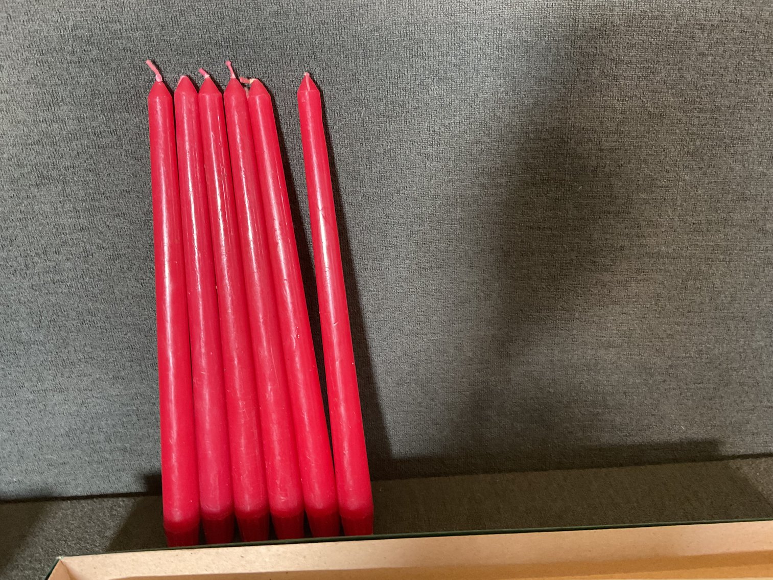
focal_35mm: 29
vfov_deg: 48.2
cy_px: 290
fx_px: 648
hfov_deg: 61.7
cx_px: 386
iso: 250
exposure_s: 1/33
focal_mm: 3
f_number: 1.8
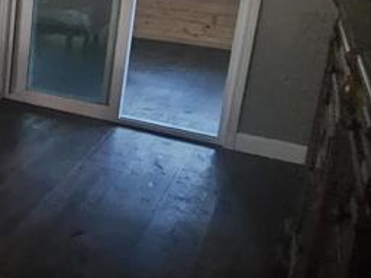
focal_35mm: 52
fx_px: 557
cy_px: 49
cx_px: -116
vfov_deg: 27.4
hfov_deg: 29.4
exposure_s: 1/24
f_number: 2.2
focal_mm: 2.2
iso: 1250
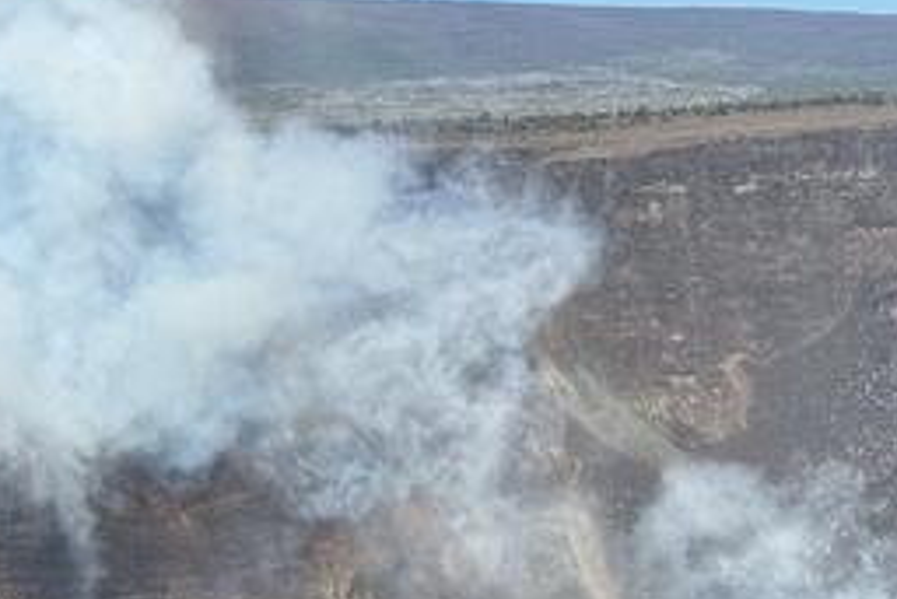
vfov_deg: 11.5
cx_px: 452
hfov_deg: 17.5
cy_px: 680
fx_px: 2917
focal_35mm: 117
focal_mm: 6.76
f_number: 1.78
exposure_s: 1/4608
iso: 64
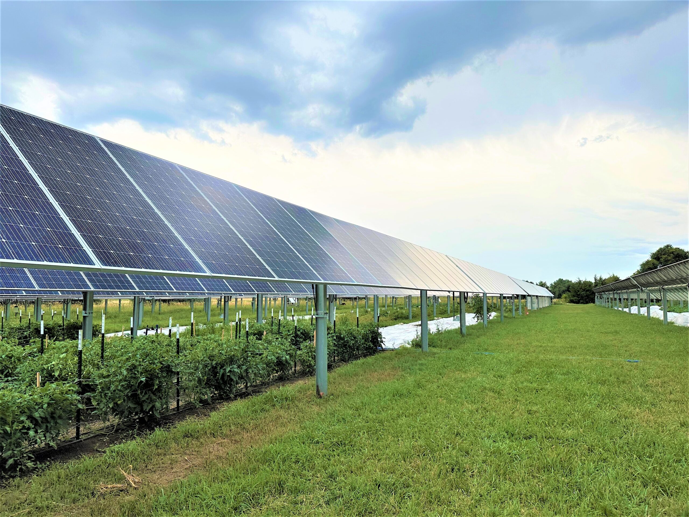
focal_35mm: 24
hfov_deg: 71.6
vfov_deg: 56.8
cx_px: 344
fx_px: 478
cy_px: 258
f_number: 1.78
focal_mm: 6.86
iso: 80
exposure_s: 1/650
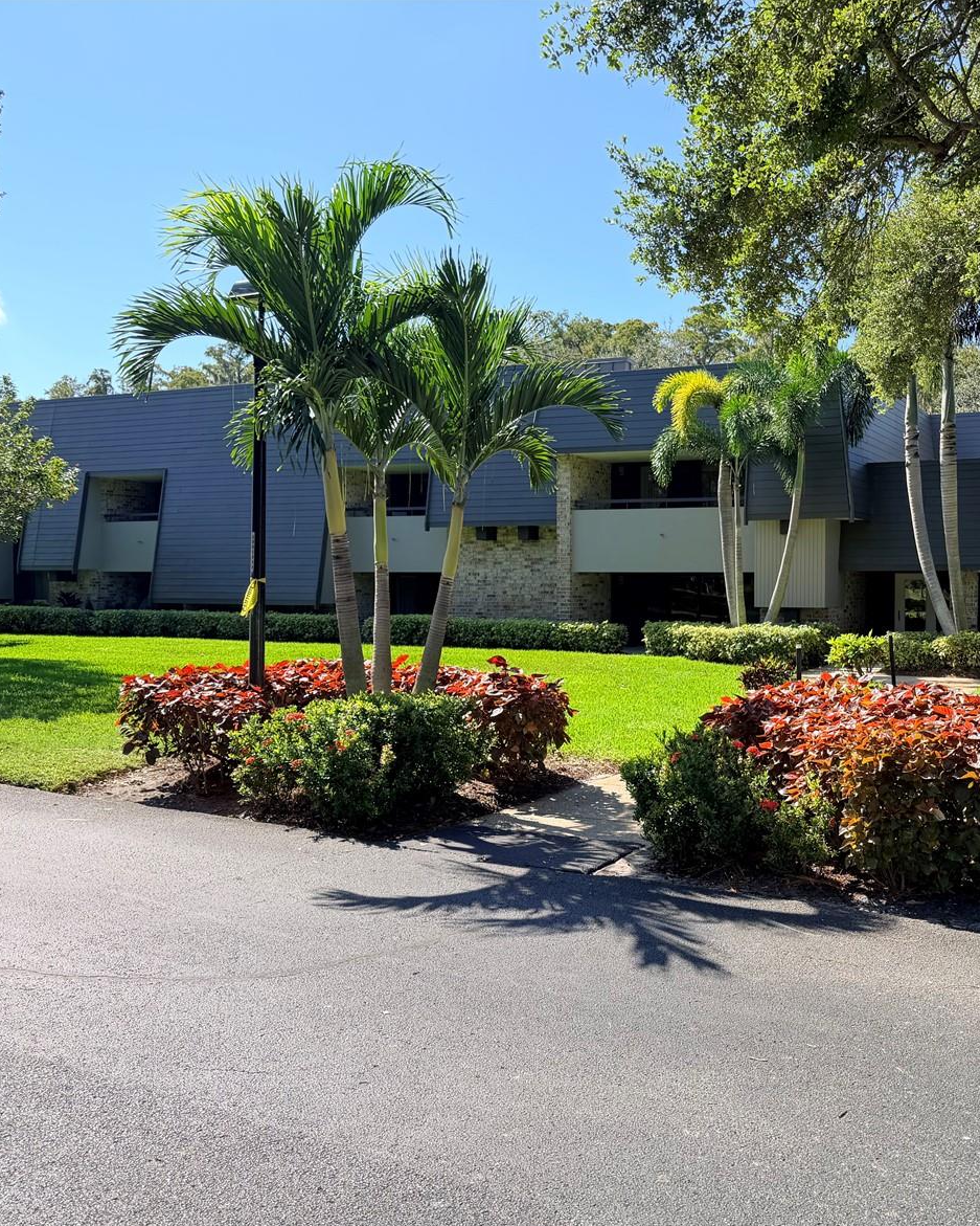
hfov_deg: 44.7
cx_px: 698
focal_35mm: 32
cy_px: 626
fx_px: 1160
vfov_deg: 55.7
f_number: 1.78
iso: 80
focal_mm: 6.76
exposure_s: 1/1091
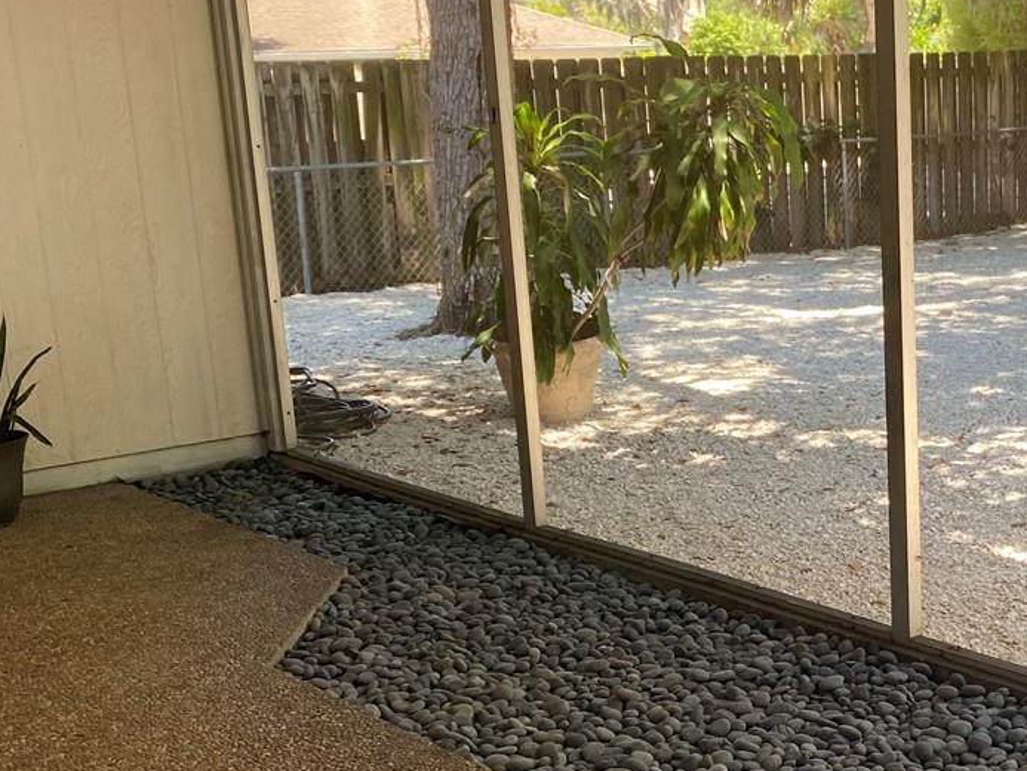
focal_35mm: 60
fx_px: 1780
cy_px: 566
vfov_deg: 24.2
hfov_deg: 30.9
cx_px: 892
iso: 50
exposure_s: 1/122
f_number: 1.8
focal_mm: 4.25
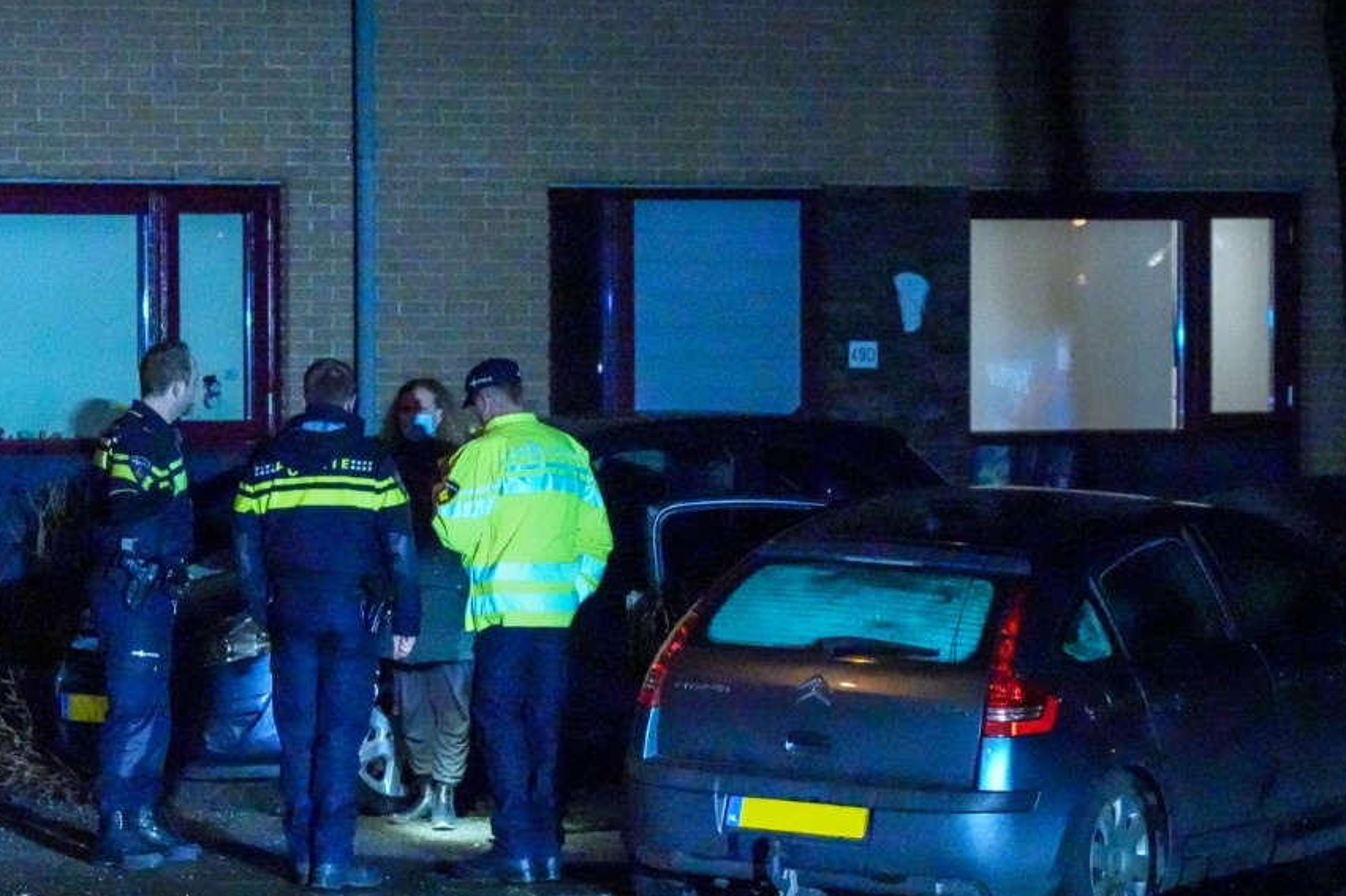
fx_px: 7476
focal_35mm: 200
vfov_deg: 6.9
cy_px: 545
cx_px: 359
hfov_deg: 10.3
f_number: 4.5
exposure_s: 1/640
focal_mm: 105
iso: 64000
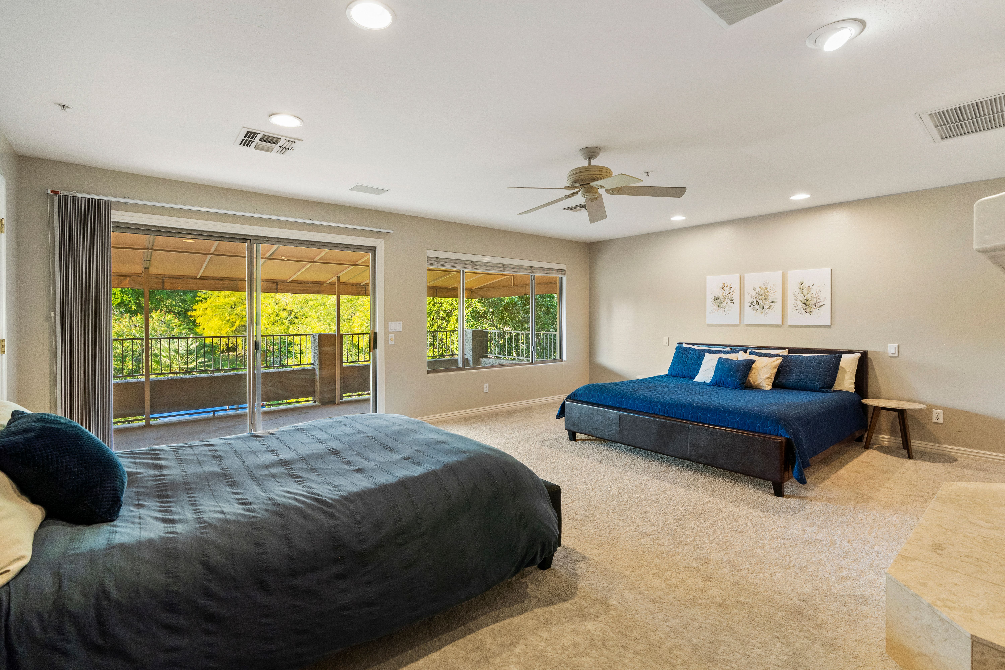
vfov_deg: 73.7
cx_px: 502
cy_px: 335
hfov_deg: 96.7
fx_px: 447
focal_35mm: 16
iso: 800
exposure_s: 1/125
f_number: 5.6
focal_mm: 16
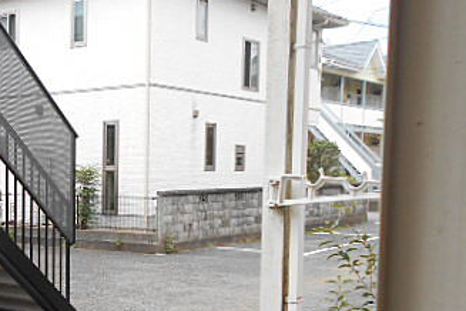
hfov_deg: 35.7
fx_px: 686
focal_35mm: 53
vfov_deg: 25.2
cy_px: 237
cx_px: 64
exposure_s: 1/100
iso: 80
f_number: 3.2
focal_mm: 4.6
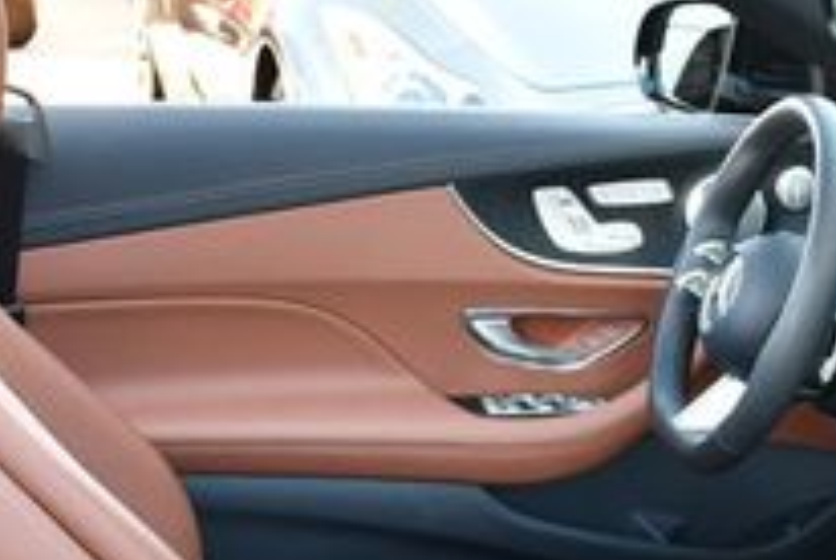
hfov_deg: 18.0
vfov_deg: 11.8
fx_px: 2605
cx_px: 706
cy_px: 799
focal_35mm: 112
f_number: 3.5
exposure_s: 1/250
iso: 800
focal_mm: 18
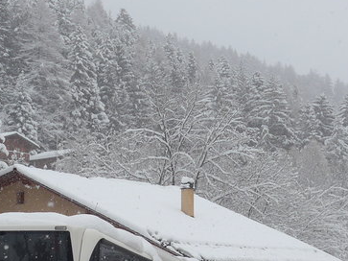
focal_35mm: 96
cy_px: 234
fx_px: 965
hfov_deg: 20.4
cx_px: 117
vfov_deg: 15.2
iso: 80
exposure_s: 1/500
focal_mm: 6
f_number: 2.8
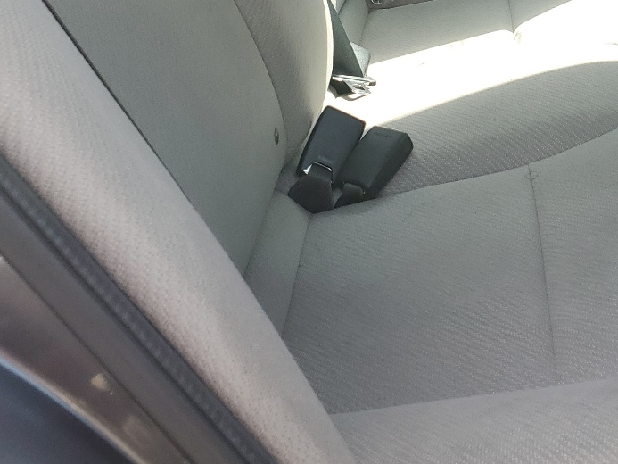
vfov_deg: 23.4
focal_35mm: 60
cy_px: 4
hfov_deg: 30.2
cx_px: 599
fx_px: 1071
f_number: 1.5
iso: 50
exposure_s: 1/526
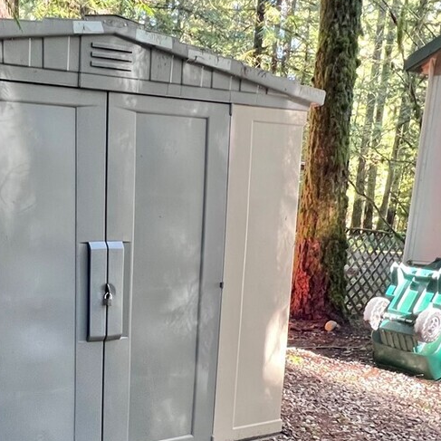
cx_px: 60
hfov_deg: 44.8
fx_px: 490
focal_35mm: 34
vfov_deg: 47.0
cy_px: 320
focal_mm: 1.57
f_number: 1.8
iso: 320
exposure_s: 1/60
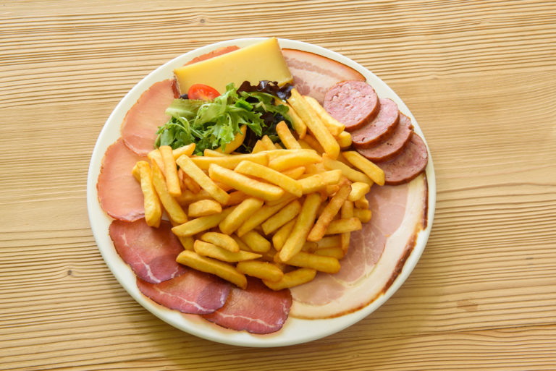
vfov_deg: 24.2
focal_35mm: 56
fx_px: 865
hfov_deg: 35.6
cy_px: 186
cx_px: 278
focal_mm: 56
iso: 400
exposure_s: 1/10
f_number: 14
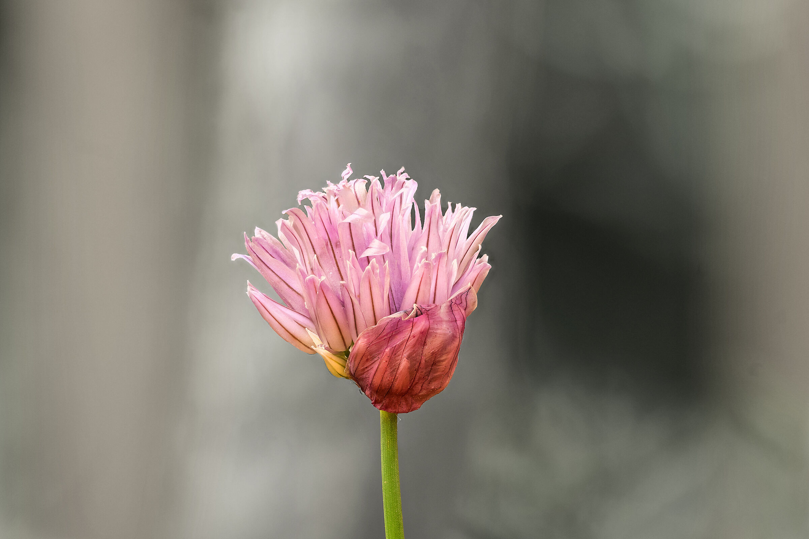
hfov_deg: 19.5
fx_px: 2359
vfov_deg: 13.0
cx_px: 404
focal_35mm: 105
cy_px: 270
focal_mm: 105
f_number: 3.5
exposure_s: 1/125
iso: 200
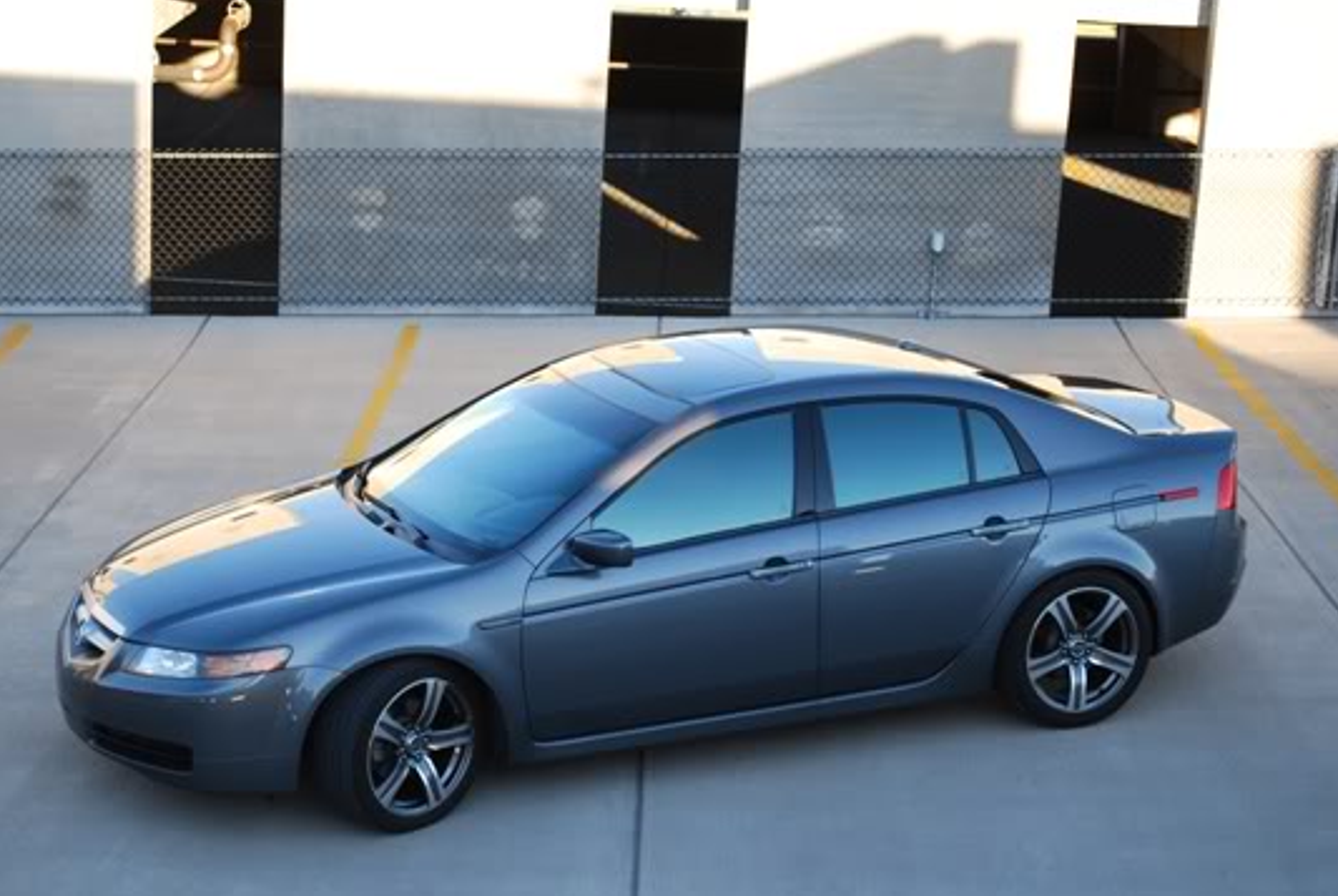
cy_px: 476
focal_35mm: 74
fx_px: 2737
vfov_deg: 18.6
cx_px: 641
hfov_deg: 27.5
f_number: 5.3
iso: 200
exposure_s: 1/100
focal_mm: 45
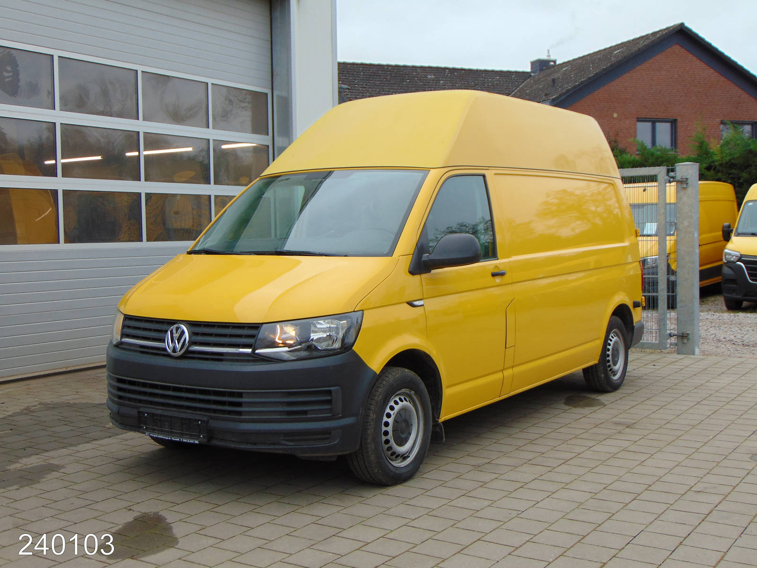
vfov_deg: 34.3
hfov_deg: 44.8
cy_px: 284
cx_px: 378
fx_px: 918
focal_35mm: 42
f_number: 3.3
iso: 80
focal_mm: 7.6
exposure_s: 1/125
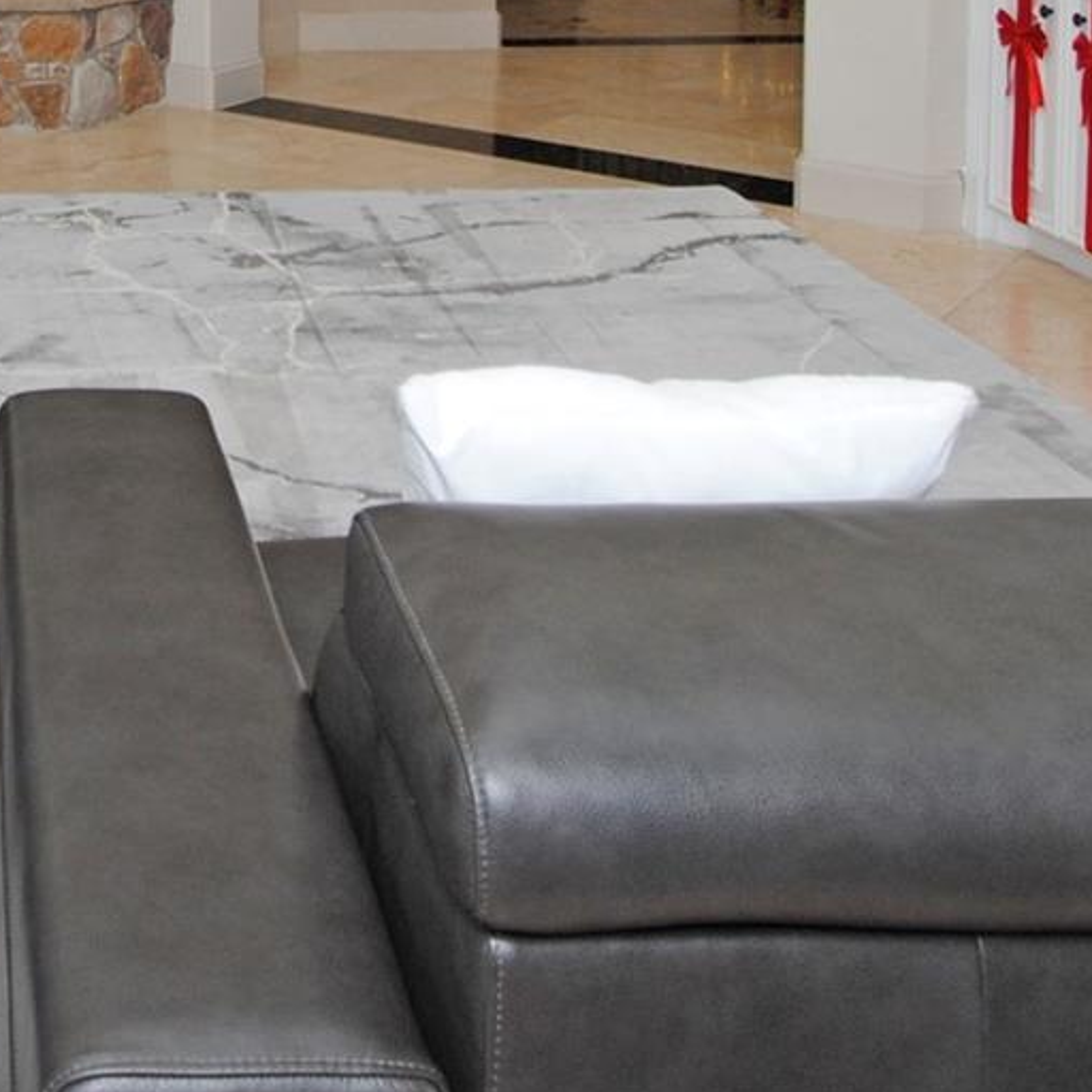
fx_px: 1820
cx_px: 2
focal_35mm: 51
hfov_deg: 31.0
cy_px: -235
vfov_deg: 28.7
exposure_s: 1/60
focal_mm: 10
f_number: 4
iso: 200
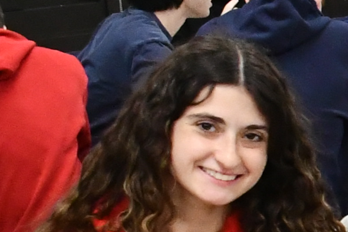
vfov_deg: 6.4
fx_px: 2049
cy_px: 403
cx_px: 969
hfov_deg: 8.4
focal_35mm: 212
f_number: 6.3
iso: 4000
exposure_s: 1/160
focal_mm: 20
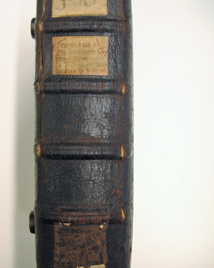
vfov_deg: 41.1
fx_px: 356
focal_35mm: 45
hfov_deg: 33.4
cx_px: 91
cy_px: 122
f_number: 2.8
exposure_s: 1/45
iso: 50
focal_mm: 6.1
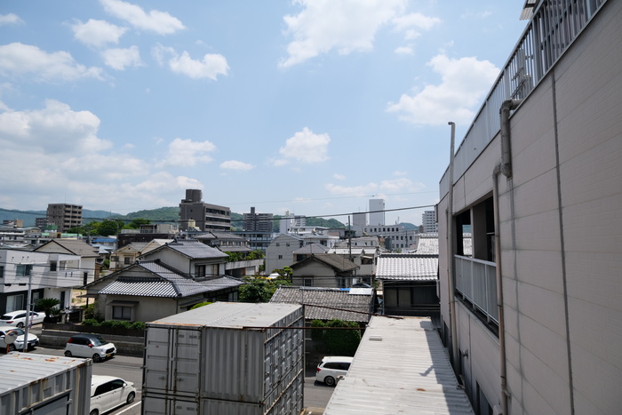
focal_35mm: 23
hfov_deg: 76.1
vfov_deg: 55.1
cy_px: 208
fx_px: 397
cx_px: 311
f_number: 5.6
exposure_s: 1/1600
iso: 320
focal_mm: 15
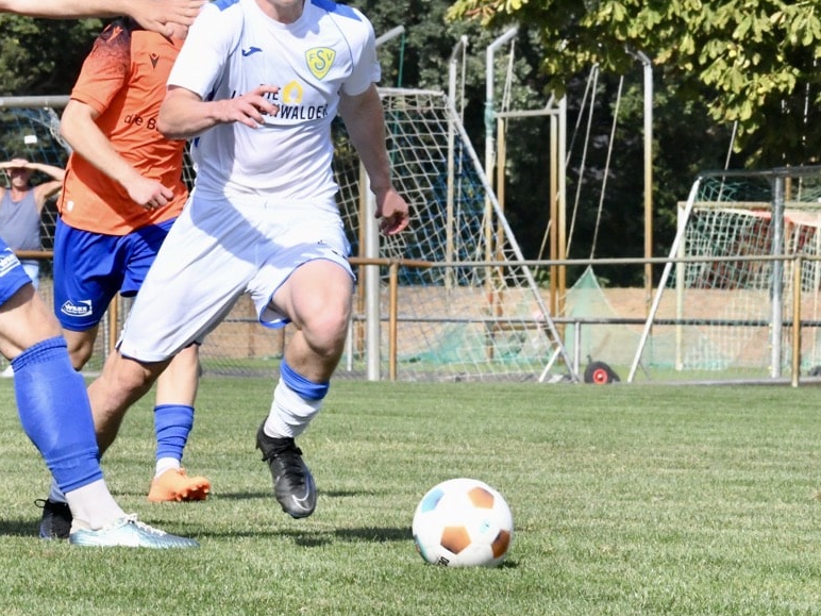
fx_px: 7566
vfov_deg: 4.7
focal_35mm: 319
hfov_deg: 6.2
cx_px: 251
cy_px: 197
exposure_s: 1/1600
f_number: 20
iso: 5000
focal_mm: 200
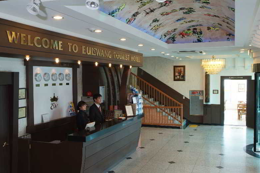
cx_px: 131
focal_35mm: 37
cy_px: 89
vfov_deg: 35.9
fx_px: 267
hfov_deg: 51.9
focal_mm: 24
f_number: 9.5
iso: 100
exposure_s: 1/1.5
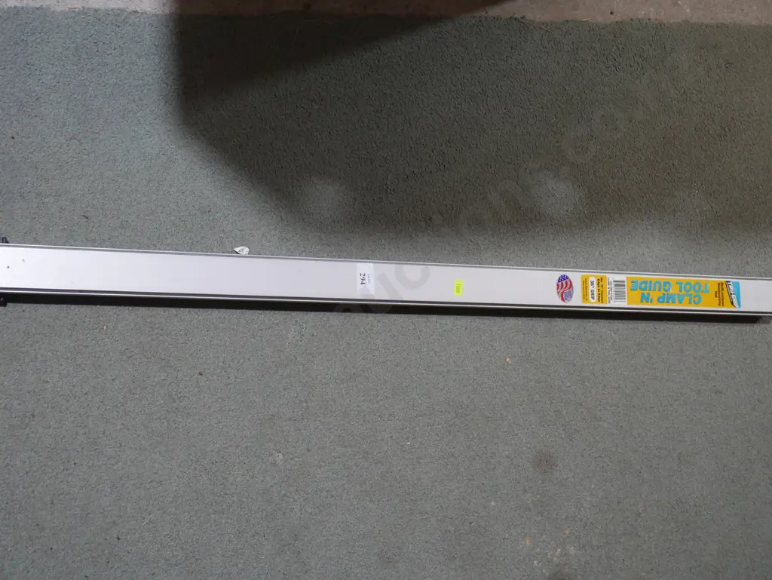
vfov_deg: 31.5
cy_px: 290
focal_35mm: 46
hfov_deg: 41.2
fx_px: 1026
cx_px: 386
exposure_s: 1/60
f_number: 5.1
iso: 500
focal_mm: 23
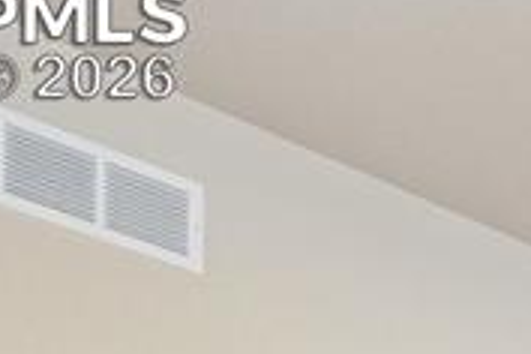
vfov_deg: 11.5
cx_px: 1122
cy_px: 957
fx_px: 1283
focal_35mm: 87
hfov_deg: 16.4
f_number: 11
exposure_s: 1.3
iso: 100
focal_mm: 15
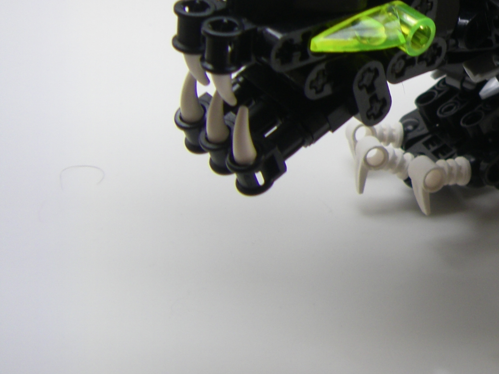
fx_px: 1268
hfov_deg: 21.0
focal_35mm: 88
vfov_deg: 16.6
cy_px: 37
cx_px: 574
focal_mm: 6.3
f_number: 3.5
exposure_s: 1/50
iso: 64
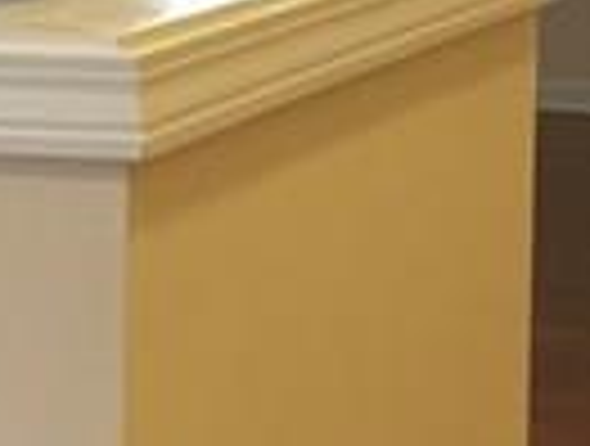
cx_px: 477
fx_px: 3863
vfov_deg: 6.6
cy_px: 63
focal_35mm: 226
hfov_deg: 8.7
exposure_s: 1/15
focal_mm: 4.15
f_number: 2.2
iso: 40
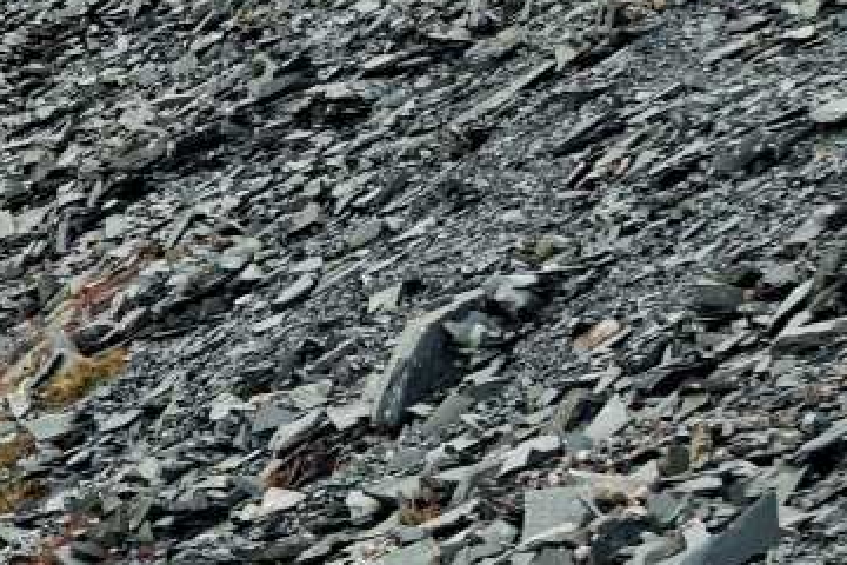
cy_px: 60
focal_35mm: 191
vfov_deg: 7.2
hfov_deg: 10.2
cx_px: -652
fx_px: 4493
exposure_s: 1/320
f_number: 4.5
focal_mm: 29
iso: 200
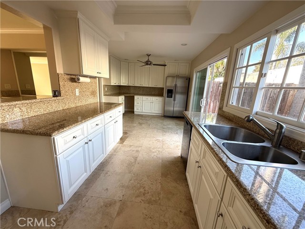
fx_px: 123
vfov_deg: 85.7
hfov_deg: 102.1
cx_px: 152
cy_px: 114
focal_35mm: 14
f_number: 2.2
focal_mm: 2.22
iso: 64
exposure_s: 1/99
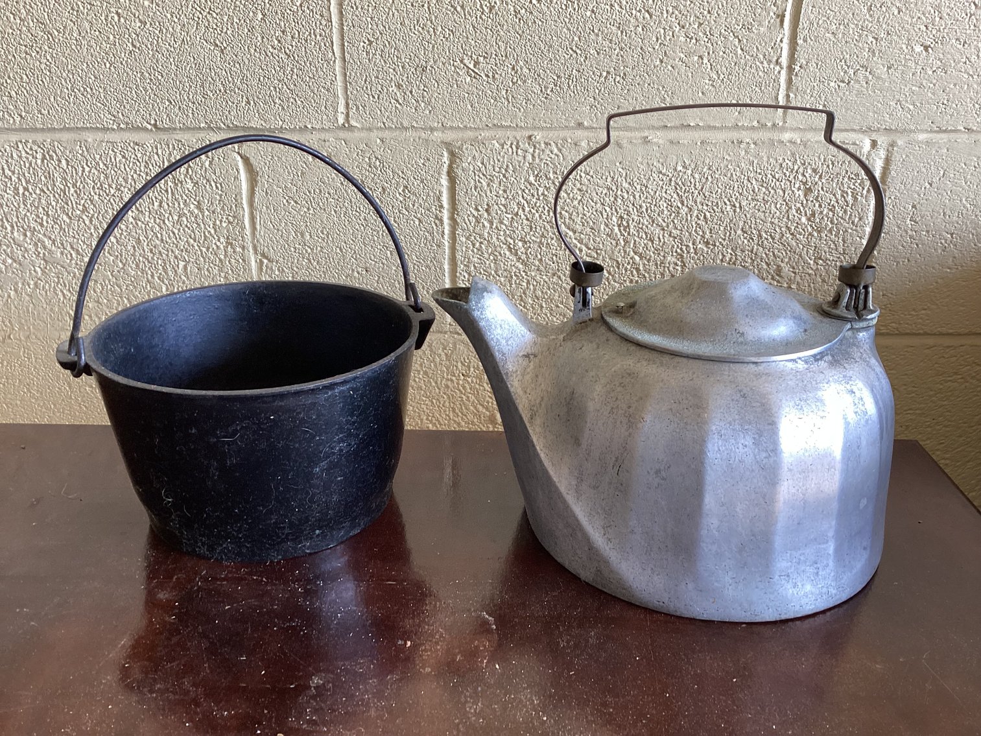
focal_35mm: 31
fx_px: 879
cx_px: 490
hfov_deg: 58.3
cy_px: 368
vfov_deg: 45.4
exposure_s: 1/120
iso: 80
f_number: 2.4
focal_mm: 3.3
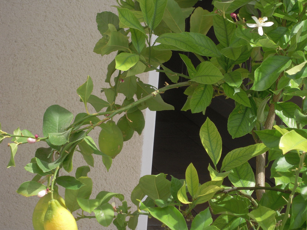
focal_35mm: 112
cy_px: 115
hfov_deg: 17.6
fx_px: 993
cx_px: 154
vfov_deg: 13.2
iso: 160
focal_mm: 20
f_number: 5.8
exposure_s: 1/250
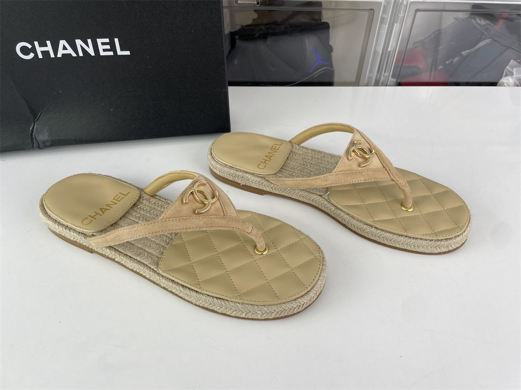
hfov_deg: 67.3
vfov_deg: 53.1
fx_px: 391
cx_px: 260
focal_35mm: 26
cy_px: 195
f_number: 1.6
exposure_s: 1/192
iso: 32
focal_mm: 4.2
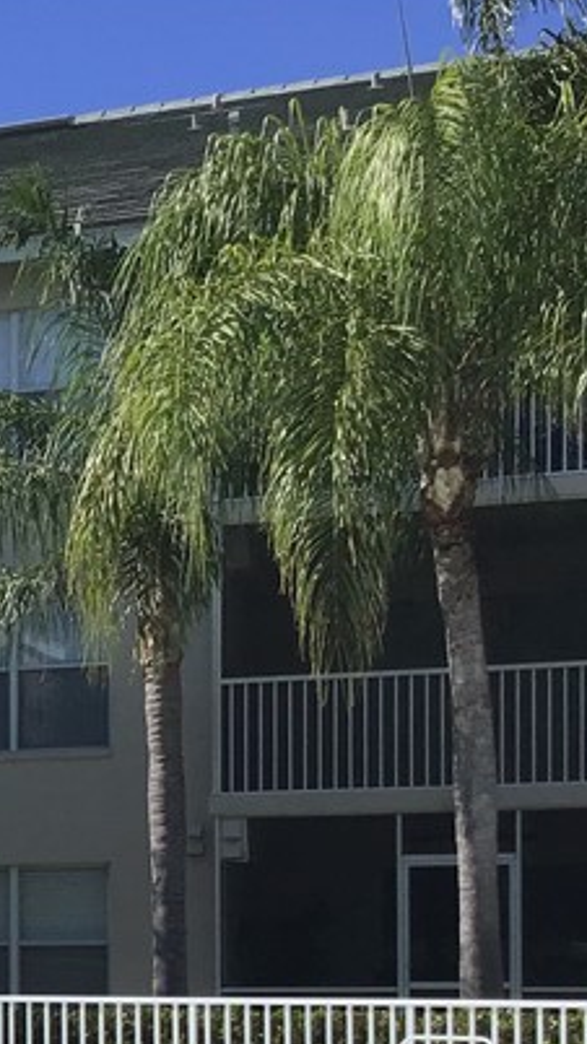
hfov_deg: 12.6
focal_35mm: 86
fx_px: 2381
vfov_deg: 23.9
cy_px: 976
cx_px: -522
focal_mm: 3.3
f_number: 2.4
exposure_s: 1/2262
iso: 25
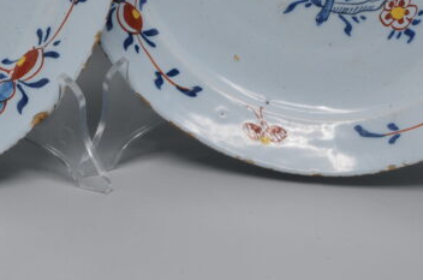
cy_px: -67
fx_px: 1946
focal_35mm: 166
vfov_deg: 8.1
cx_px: 93
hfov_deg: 12.4
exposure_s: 1/10
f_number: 13
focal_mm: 38
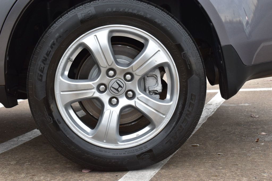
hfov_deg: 33.4
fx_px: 453
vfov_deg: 22.6
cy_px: 90
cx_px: 136
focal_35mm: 60
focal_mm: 40
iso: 400
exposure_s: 1/60
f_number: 8
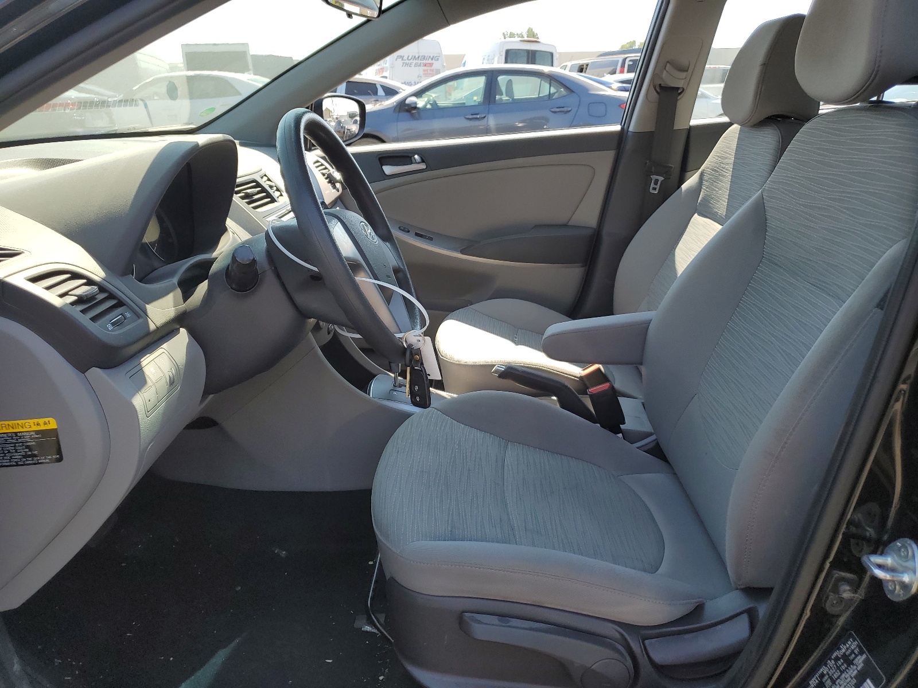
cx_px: 459
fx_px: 690
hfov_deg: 67.3
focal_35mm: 26
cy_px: 344
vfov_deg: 53.1
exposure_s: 1/769
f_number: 1.5
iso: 50
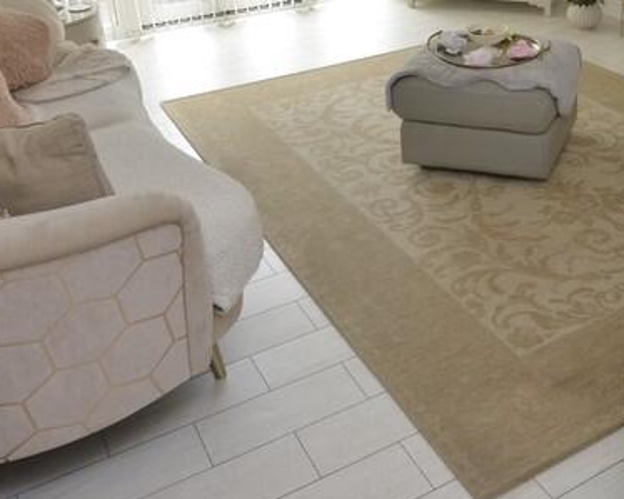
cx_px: 457
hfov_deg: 42.4
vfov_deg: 33.7
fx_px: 781
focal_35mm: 42
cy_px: 58
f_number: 8
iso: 640
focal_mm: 11
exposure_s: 1/60
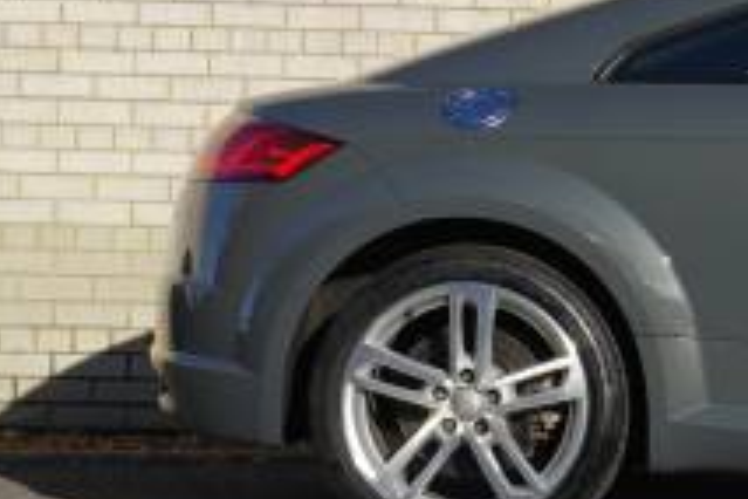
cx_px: 1096
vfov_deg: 10.5
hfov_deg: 14.7
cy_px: 218
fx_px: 2711
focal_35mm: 130
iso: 125
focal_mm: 29
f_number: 9
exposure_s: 1/160
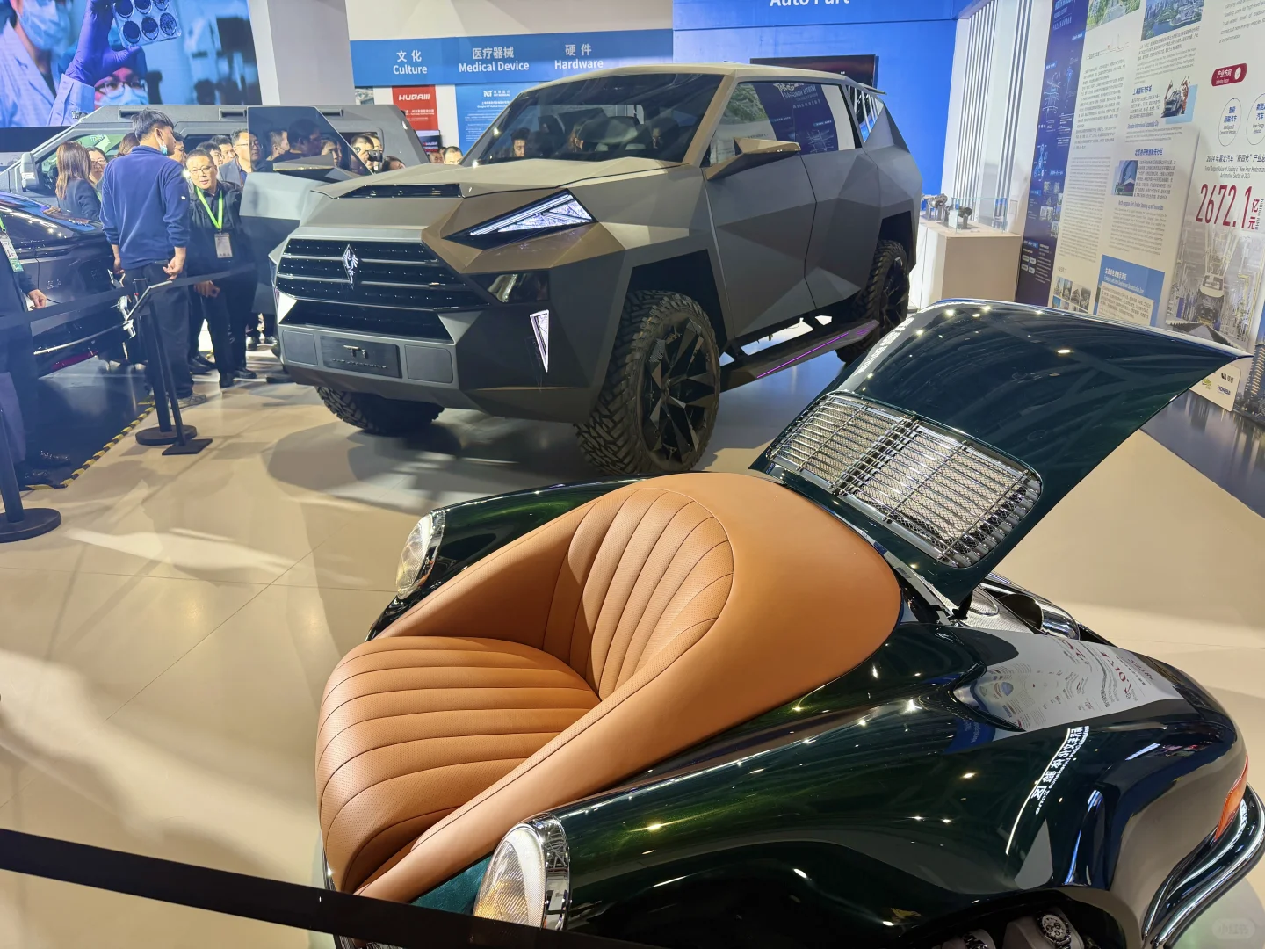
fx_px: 877
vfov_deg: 56.8
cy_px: 474
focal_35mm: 24
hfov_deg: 71.6
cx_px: 632
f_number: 1.78
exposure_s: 1/119
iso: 160
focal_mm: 6.76
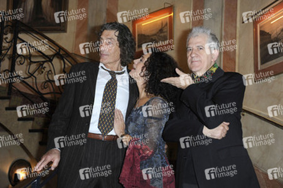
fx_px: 377
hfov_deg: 41.1
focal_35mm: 48
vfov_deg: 28.0
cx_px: 142
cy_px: 94
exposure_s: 1/160
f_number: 5.6
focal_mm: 48
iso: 1000
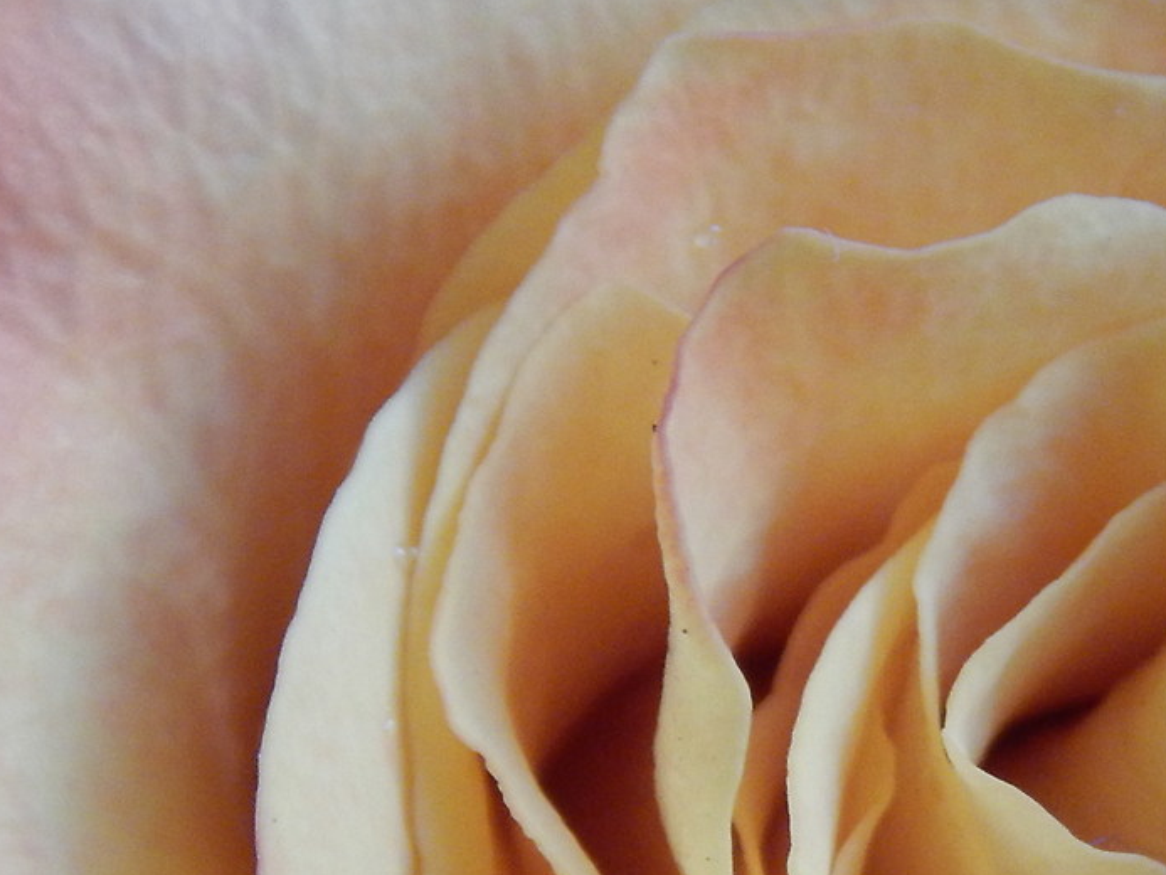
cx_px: 1163
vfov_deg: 6.4
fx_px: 7816
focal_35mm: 232
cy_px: 850
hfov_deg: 8.5
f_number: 4.5
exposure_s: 1/25
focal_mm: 12
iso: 200
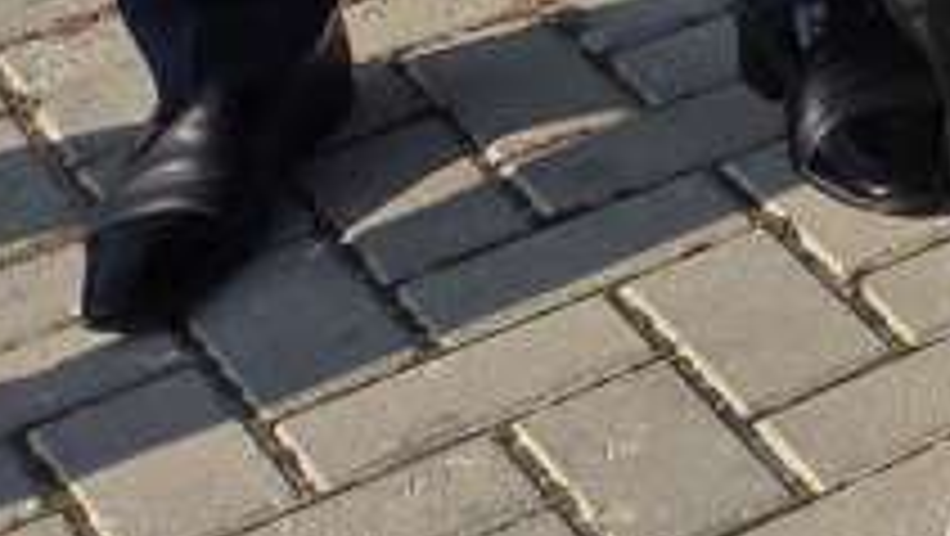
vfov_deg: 6.7
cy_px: -1450
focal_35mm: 152
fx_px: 3831
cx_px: 2476
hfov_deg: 11.2
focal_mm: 5.4
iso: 80
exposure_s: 1/4771
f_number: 1.8
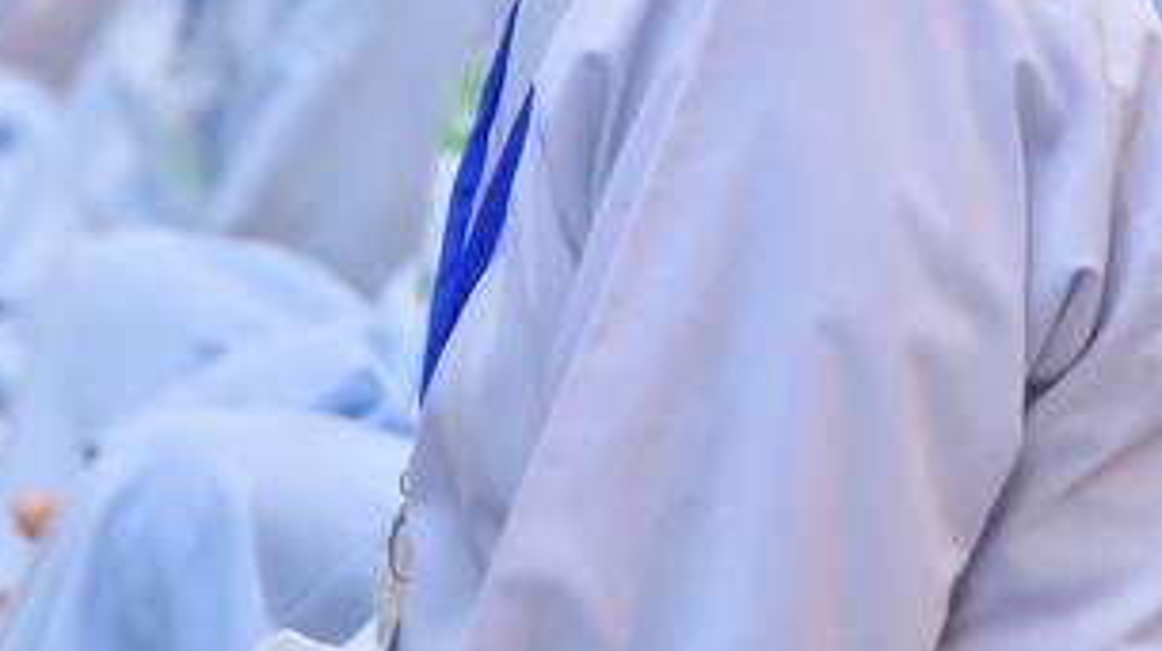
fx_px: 8251
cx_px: 554
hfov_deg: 8.1
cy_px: -53
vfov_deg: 4.5
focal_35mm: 268
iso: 1250
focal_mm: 120
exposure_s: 1/100
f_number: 4.5
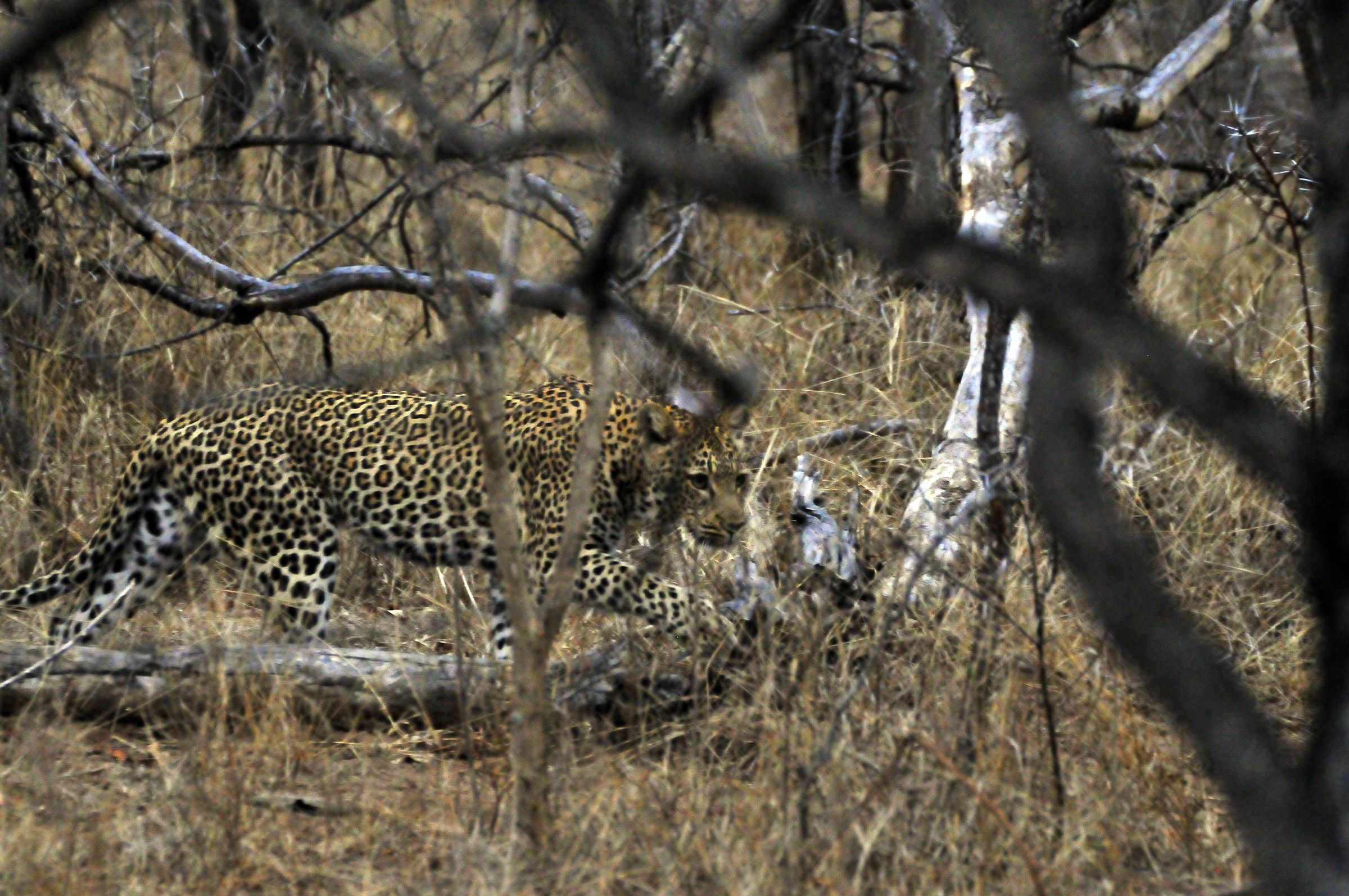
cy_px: 448
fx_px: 12351
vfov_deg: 4.2
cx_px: 674
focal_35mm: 330
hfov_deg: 6.3
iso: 3200
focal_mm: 220
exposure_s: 1/250
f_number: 5.3
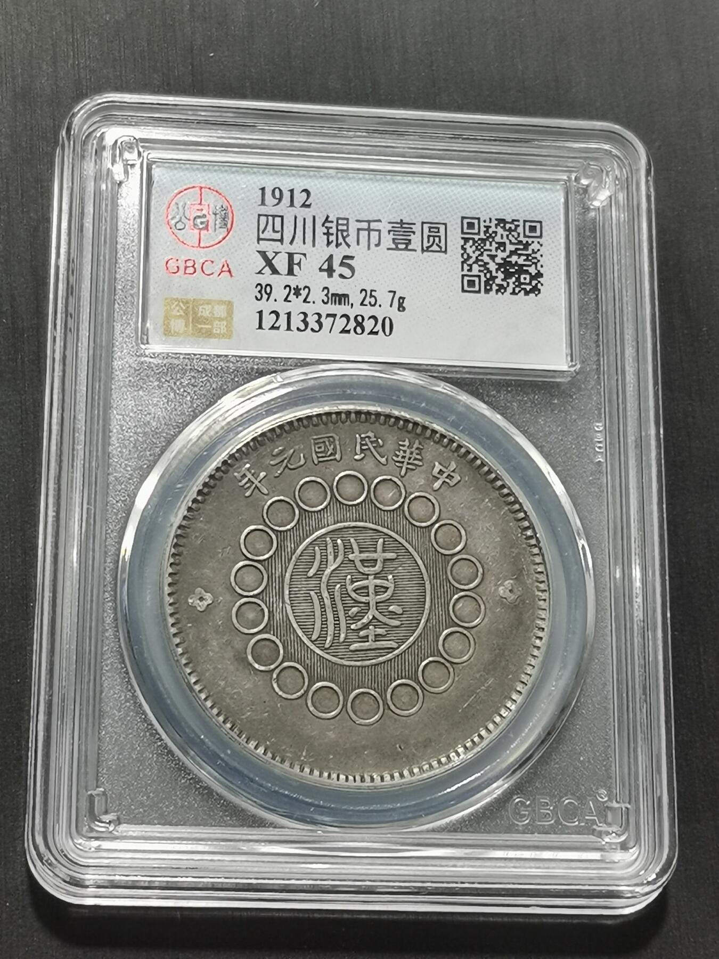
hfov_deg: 18.2
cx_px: 360
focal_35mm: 81
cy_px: 480
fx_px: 2243
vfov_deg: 24.1
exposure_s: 1/100
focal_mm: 5.58
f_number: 1.8
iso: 100
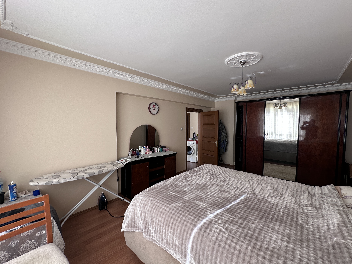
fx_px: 153
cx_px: 177
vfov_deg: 81.7
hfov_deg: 98.2
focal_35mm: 15
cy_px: 134
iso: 64
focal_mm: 2.22
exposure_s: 1/99
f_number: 2.2
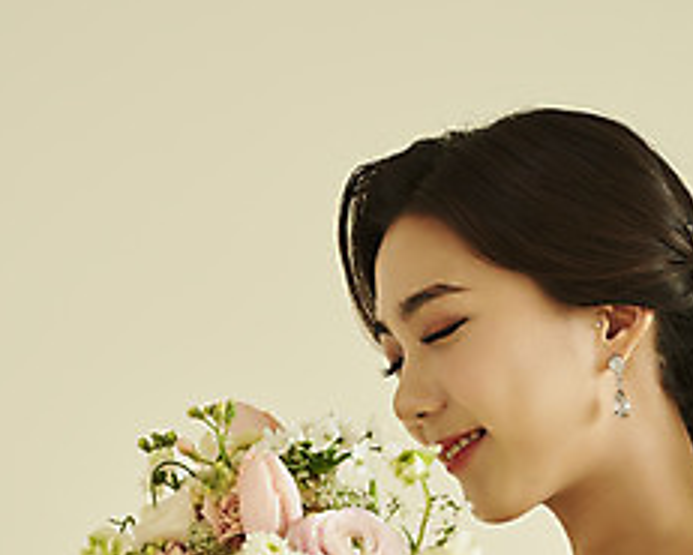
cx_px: 392
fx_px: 2832
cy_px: 513
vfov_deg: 11.1
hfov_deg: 13.9
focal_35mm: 138
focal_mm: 85
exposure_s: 1/125
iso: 250
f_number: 4
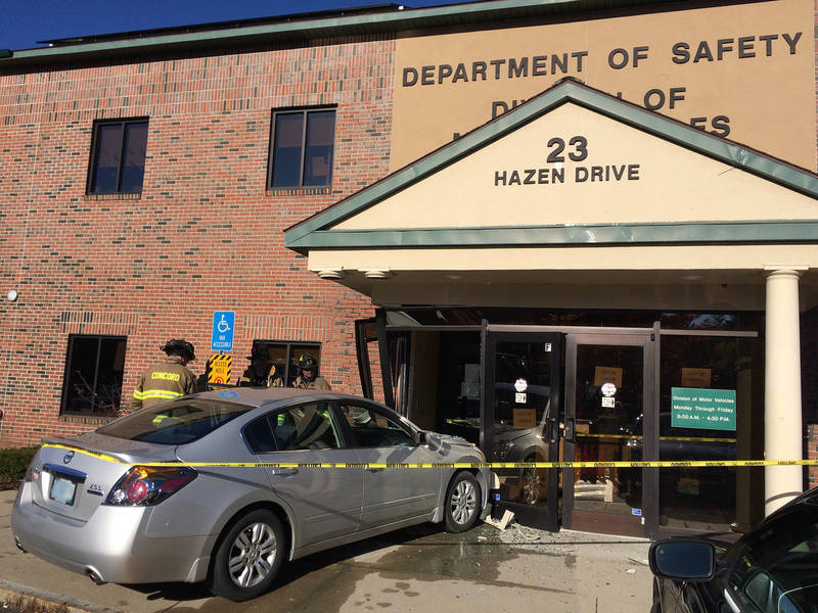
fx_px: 685
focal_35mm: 29
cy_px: 306
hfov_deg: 61.7
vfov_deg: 48.2
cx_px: 409
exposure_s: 1/3731
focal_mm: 4.15
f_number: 2.2
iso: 32
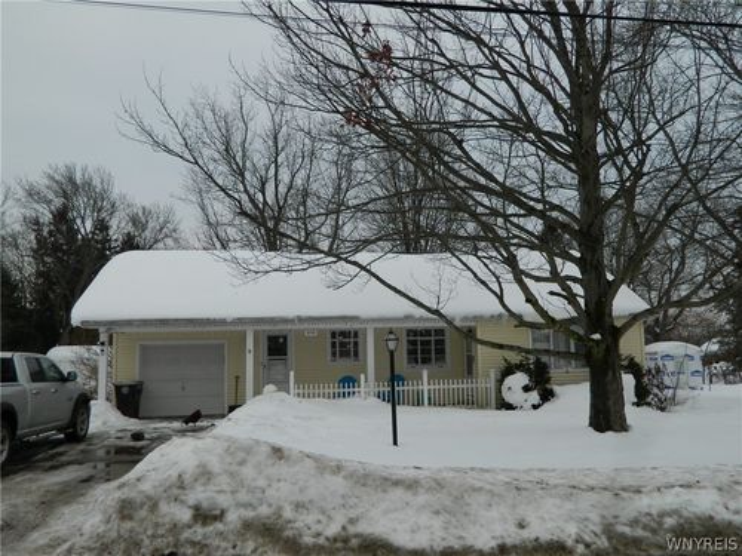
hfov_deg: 58.4
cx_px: 371
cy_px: 278
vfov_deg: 45.4
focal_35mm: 31
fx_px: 664
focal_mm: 5.6
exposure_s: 1/80
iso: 80
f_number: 3.2
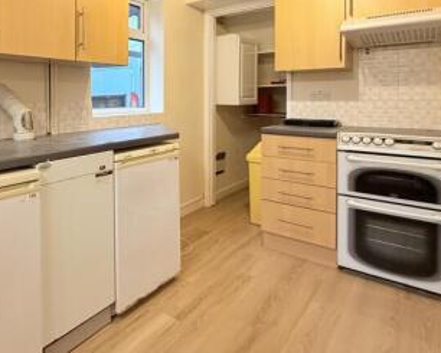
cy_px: 103
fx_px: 339
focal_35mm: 26
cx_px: 156
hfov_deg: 64.7
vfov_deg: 53.3
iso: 320
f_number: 2.2
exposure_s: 1/99
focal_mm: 2.22
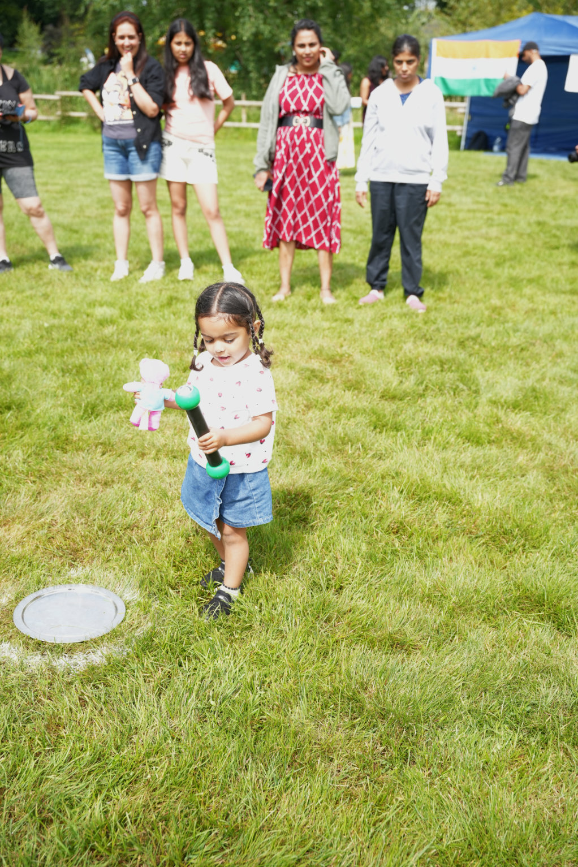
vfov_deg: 51.8
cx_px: 289
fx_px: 893
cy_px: 434
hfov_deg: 35.9
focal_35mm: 37
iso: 400
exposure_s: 1/800
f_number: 4
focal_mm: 37.1
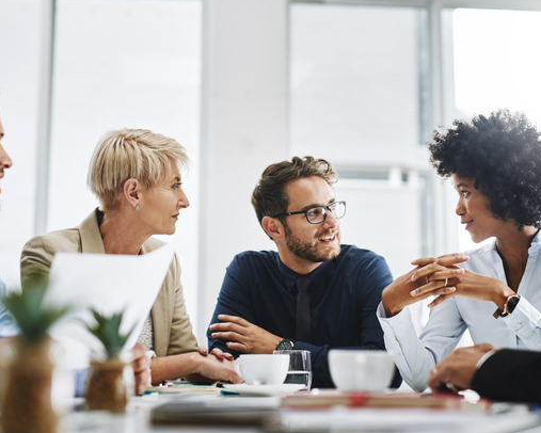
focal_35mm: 67
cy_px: 185
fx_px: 1073
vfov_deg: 22.8
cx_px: 283
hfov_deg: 28.3
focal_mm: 50
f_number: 2
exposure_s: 1/640
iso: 200
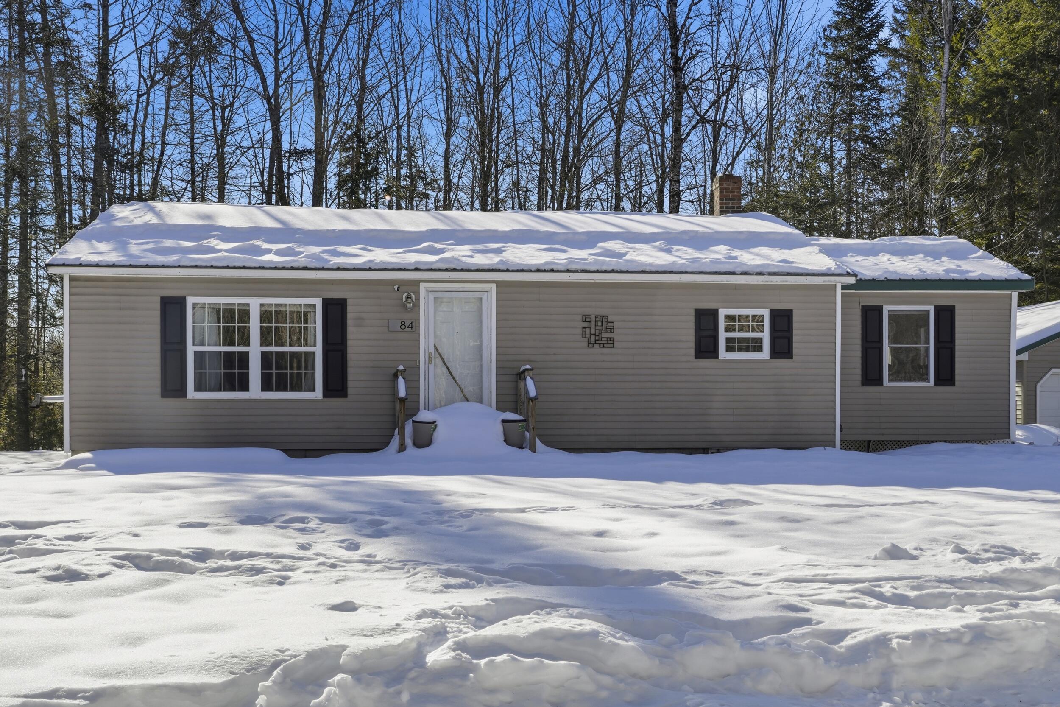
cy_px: 354
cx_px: 530
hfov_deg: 46.4
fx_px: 1237
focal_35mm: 42
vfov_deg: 31.9
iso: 100
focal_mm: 28
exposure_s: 1/4000
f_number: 11
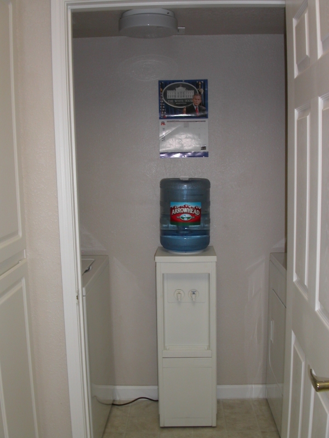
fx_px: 482
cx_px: 164
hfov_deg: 37.7
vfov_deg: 49.0
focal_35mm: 38
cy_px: 219
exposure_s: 1/30
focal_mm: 7.8
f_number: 2.8
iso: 100
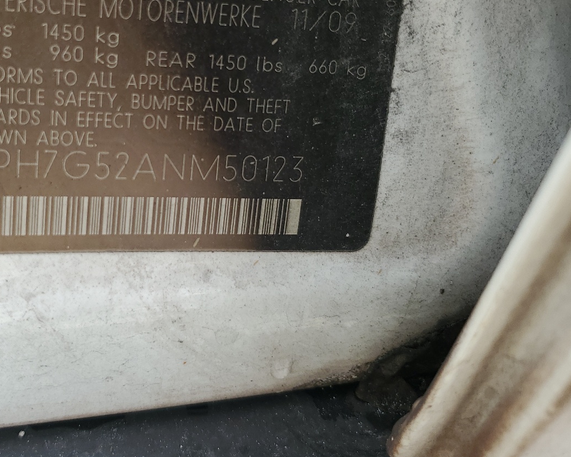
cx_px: 168
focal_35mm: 39
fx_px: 659
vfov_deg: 38.0
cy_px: 171
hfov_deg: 45.7
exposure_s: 1/286
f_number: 1.5
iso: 50
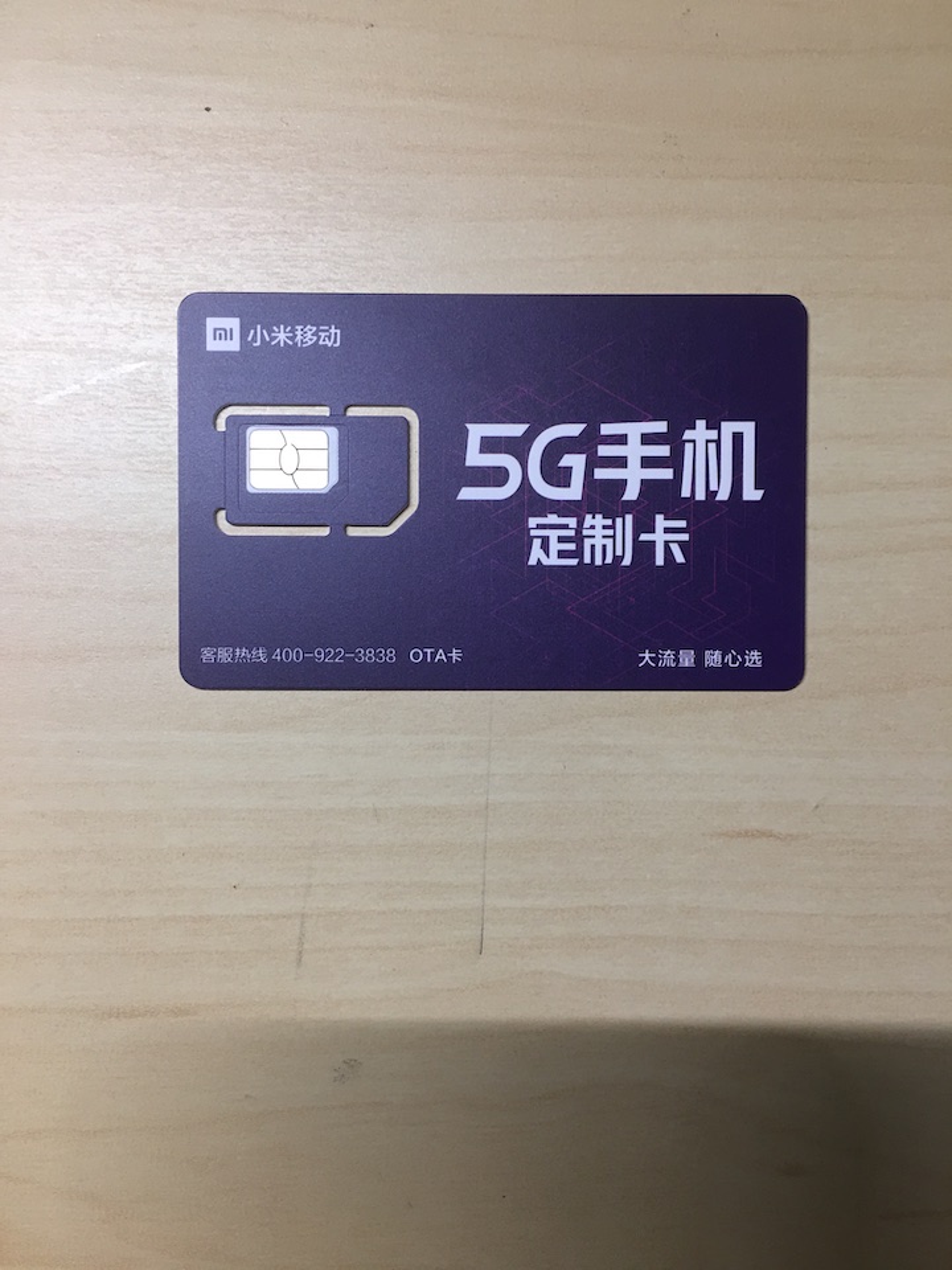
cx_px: 476
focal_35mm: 29
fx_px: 1063
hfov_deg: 48.2
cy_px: 635
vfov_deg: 61.7
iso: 50
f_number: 2.2
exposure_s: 1/17
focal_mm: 4.15
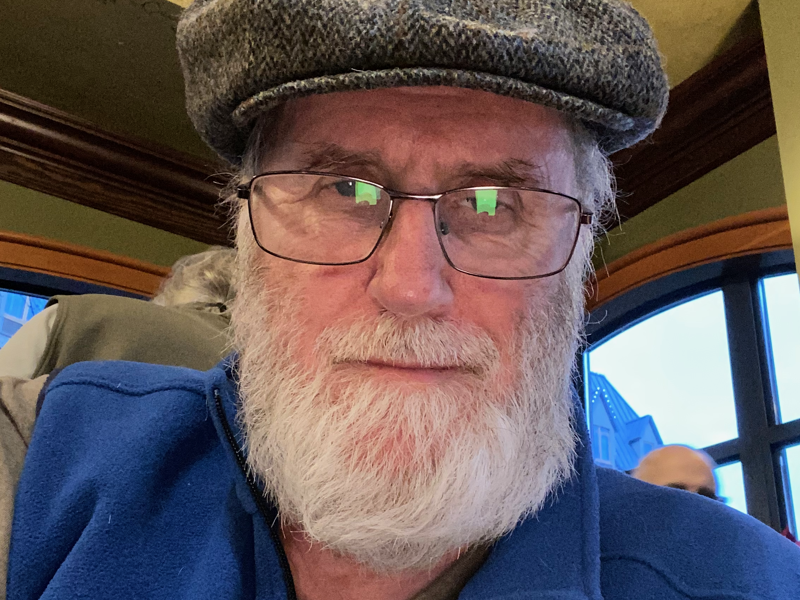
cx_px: 394
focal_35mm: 41
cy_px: 348
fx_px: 948
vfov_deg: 35.1
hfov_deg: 45.8
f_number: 2.2
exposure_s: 1/30
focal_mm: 2.71
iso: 400
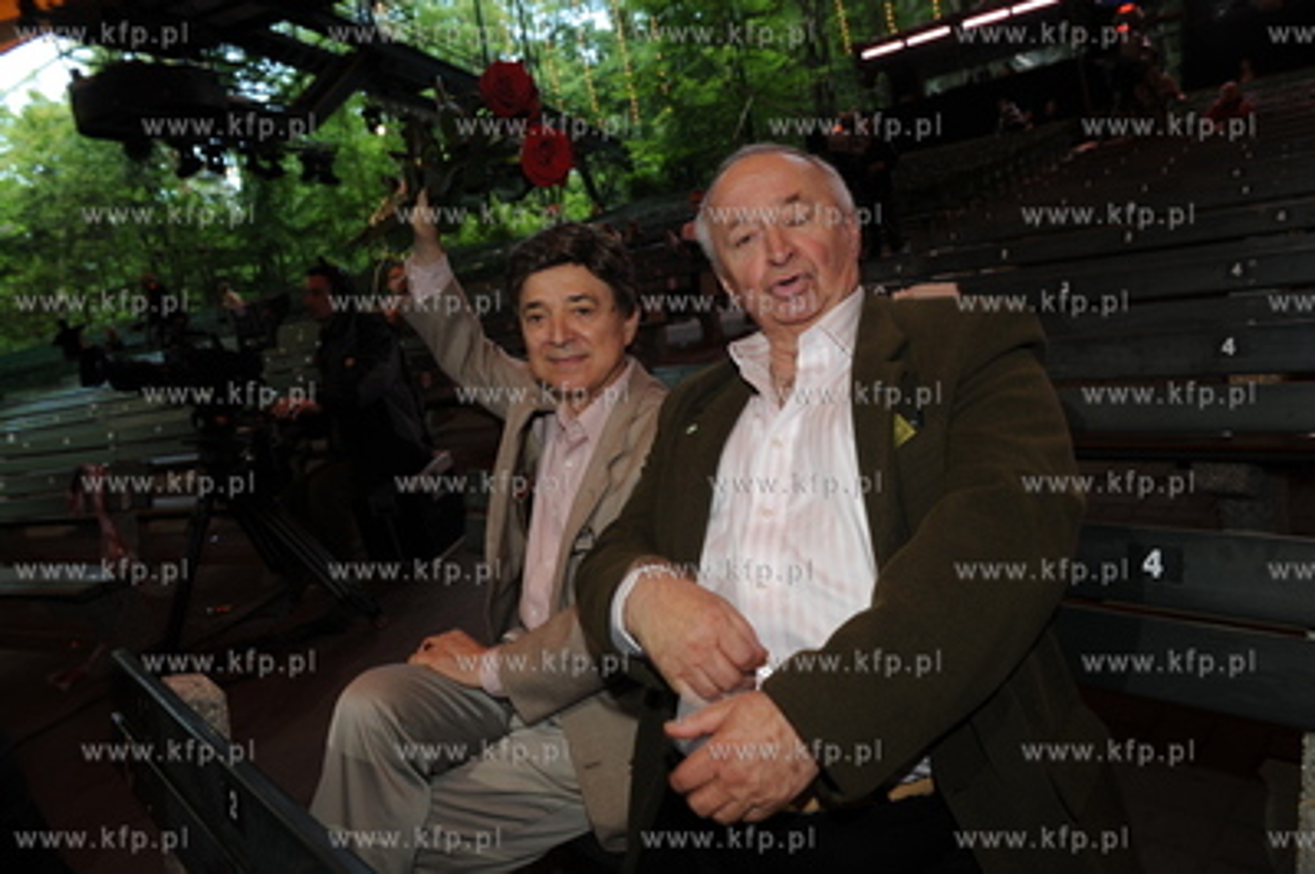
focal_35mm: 24
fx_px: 876
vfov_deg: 53.1
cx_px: 658
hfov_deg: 73.8
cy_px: 437
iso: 400
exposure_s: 1/60
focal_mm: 24
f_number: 5.6
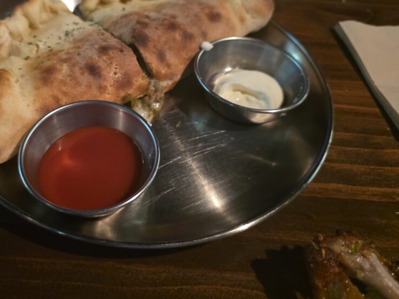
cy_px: 93
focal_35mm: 32
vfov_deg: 43.4
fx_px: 369
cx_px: 134
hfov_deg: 55.7
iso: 2000
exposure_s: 1/60
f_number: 1.7
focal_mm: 6.3
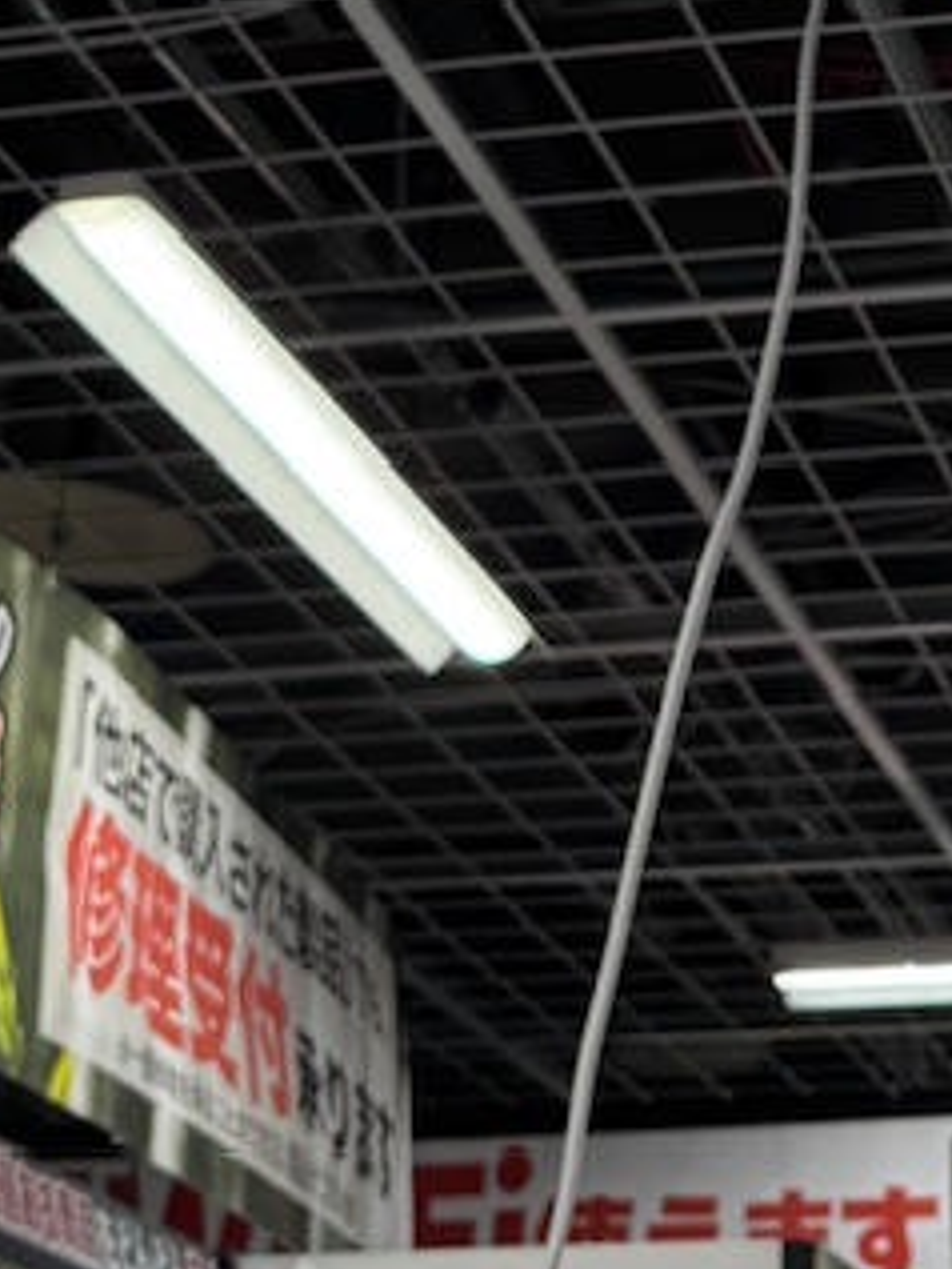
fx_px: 3555
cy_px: -632
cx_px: 796
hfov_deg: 15.1
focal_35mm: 97
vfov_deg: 18.0
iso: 80
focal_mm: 6.76
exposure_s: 1/254
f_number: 1.78
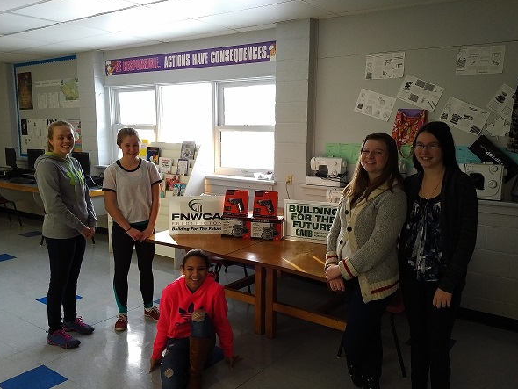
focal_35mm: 28
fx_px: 419
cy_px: 197
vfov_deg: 49.8
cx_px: 258
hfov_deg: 63.4
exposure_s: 1/30
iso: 178
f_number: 2.2
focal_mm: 4.75
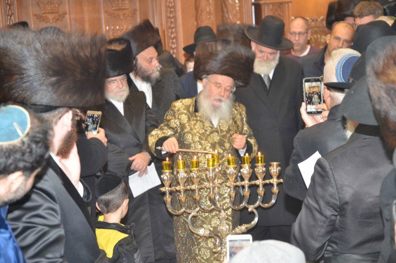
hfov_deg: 19.5
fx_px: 1153
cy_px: 132
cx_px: 198
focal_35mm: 105
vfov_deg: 13.0
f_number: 4.5
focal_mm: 70
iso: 800
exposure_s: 1/60
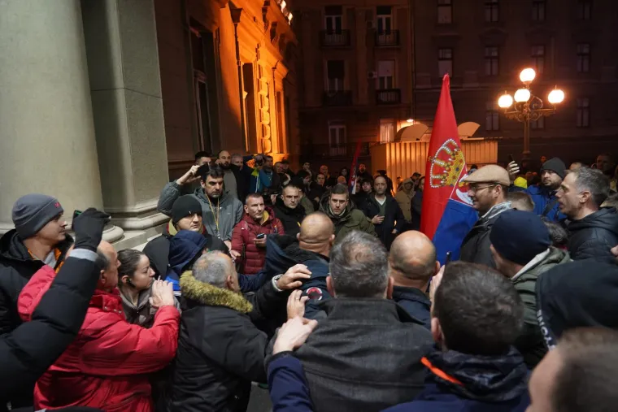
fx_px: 412
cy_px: 206
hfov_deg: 73.7
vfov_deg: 53.2
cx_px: 309
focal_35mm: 24
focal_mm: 24
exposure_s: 1/160
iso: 4000
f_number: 4
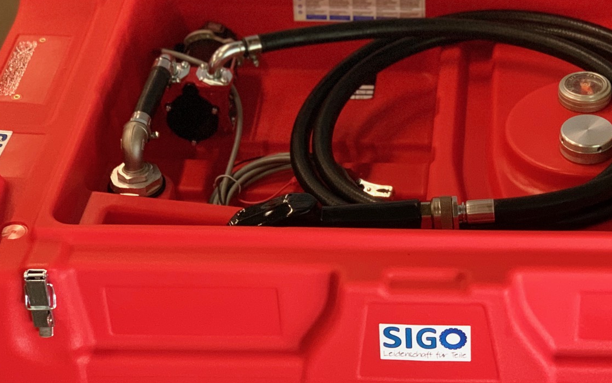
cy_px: 163
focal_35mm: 99
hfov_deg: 20.8
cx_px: 446
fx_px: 1652
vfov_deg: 13.2
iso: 400
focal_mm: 6
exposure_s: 1/50
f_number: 2.4
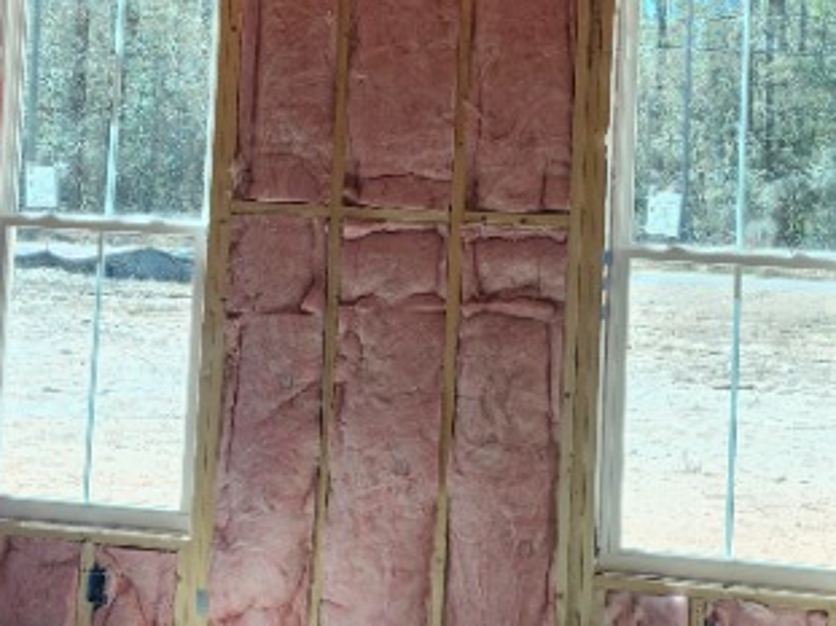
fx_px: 1642
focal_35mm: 68
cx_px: 513
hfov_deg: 28.5
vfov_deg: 21.3
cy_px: 110
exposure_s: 1/180
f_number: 1.8
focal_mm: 5.54
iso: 40
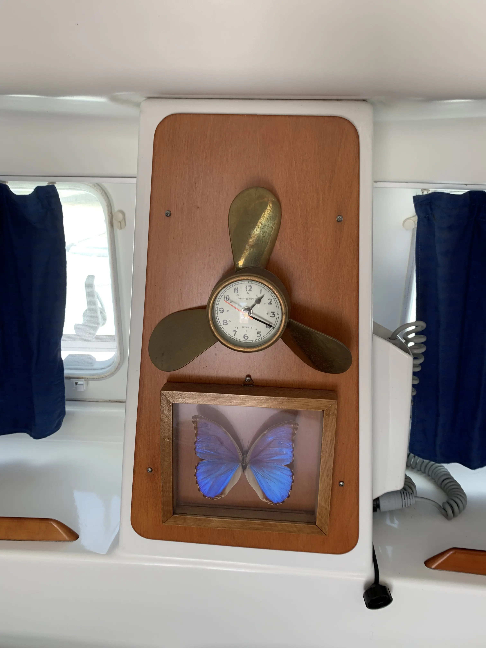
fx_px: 487
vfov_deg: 67.3
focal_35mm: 26
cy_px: 324
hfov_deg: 53.1
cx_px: 243
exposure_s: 1/122
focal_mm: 4.25
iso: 25
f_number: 1.8
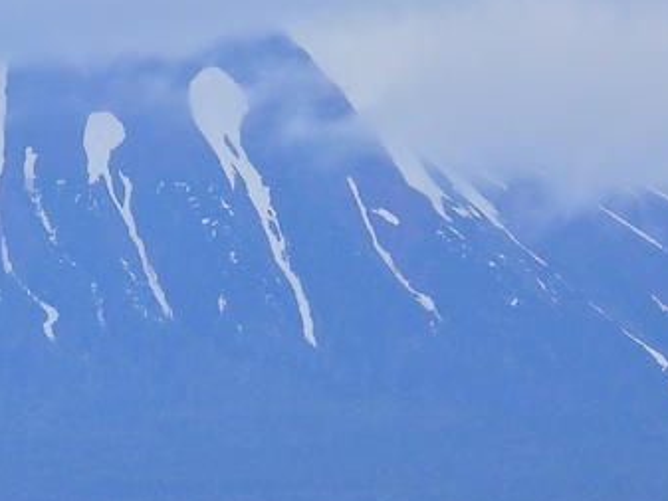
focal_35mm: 835
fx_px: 16119
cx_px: -258
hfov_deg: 2.4
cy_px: 273
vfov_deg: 1.8
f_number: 4.5
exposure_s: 1/1250
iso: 100
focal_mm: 39.3
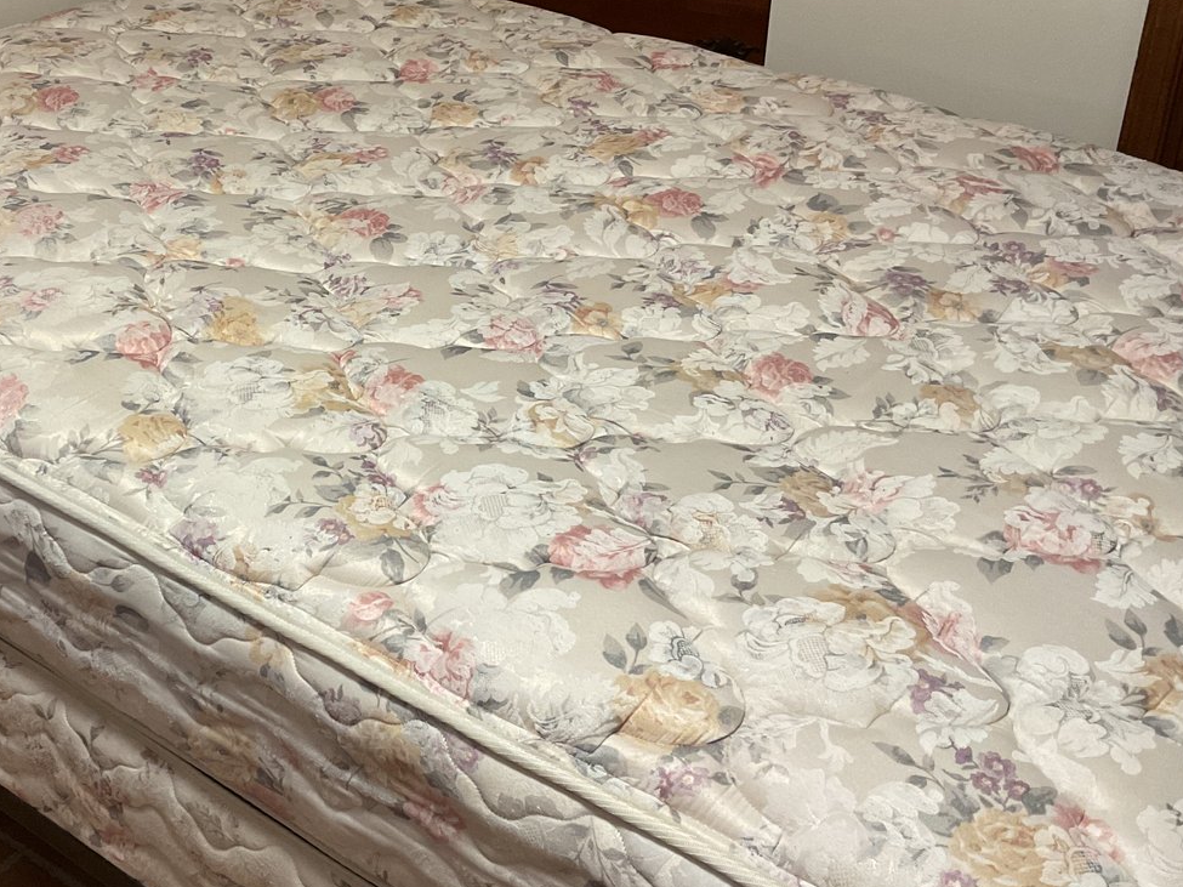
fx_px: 1538
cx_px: 348
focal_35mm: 45
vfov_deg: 32.2
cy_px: 418
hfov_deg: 41.3
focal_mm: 3
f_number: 1.8
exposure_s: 1/60
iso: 100
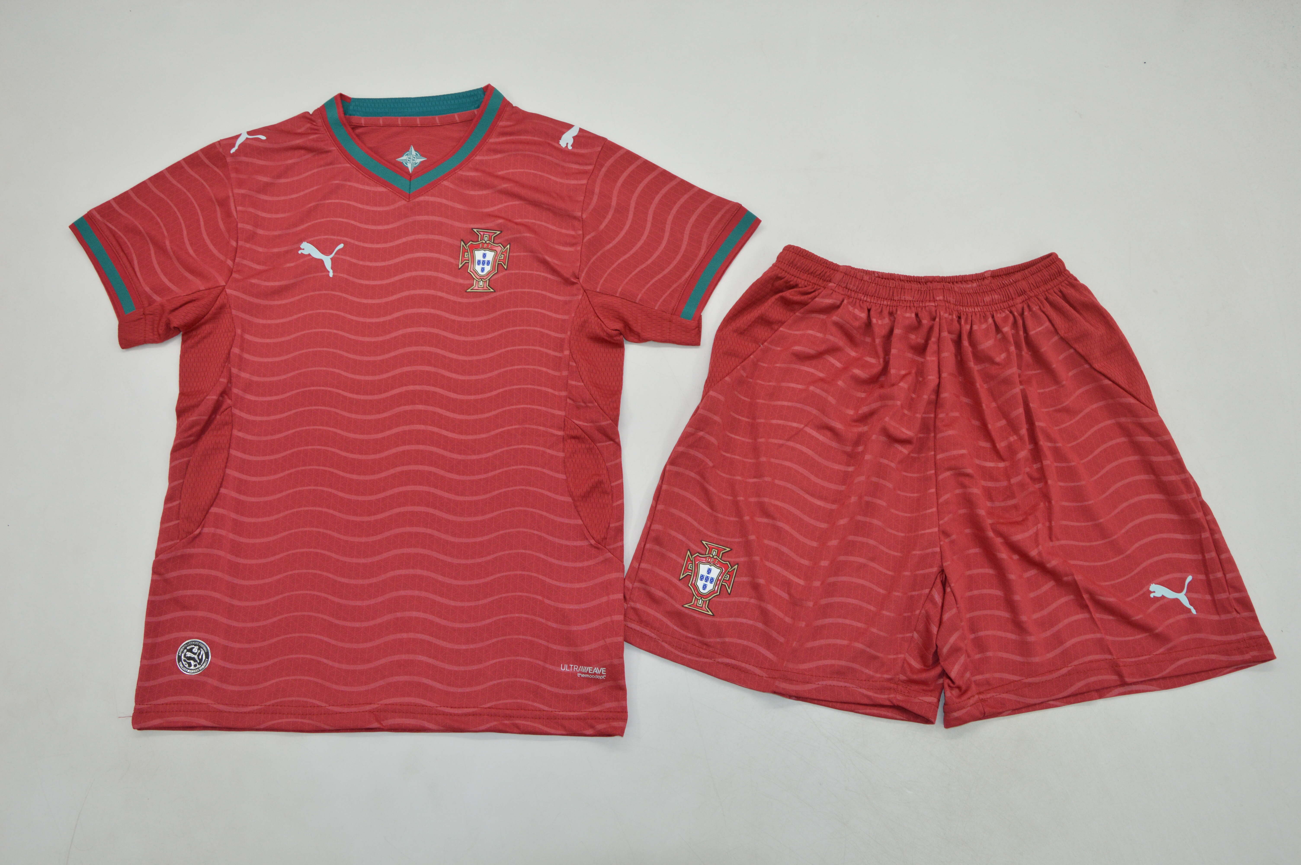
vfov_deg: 41.6
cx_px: 650
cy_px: 432
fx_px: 1137
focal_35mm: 32
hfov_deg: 59.5
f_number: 8
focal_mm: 21
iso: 400
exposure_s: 1/200
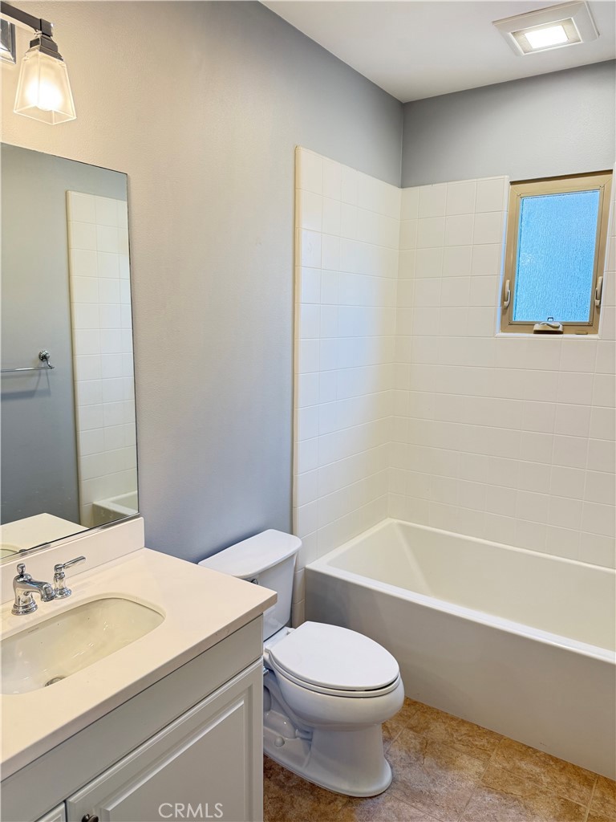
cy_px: 411
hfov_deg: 56.8
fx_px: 569
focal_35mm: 24
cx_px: 308
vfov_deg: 71.6
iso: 200
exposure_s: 1/60
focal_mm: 6.76
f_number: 1.78
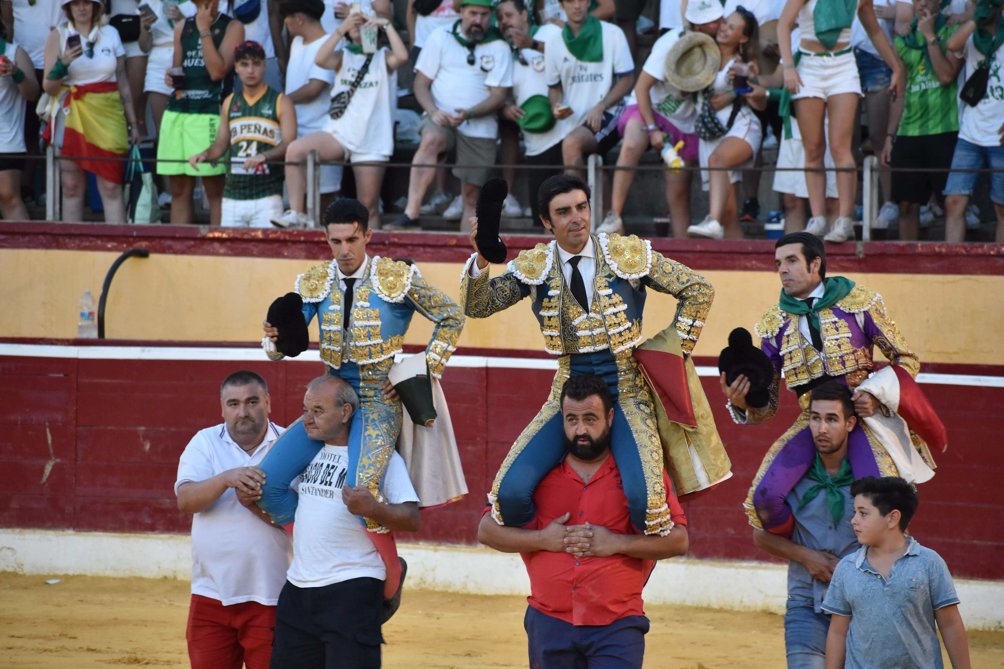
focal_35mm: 255
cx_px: 502
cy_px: 334
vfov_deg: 5.4
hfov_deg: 8.1
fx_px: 7111
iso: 1600
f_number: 5
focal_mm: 170
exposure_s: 1/125
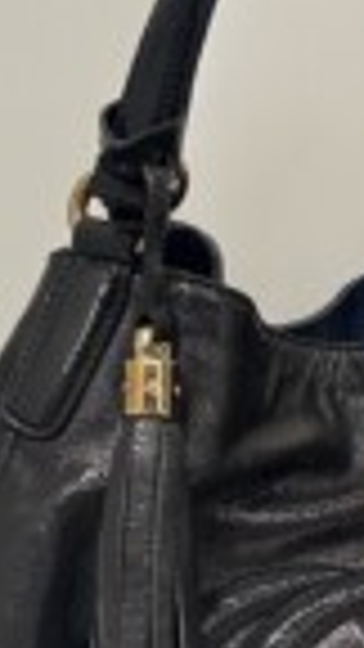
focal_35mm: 80
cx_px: 382
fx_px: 1373
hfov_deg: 14.8
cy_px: 405
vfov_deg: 26.4
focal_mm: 6.86
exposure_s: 1/100
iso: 200
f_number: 1.78
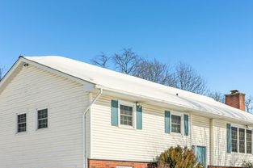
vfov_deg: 23.8
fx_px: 393
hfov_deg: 35.7
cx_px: 124
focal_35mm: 56
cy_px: 134
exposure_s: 1/1000
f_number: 8
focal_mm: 35
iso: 100
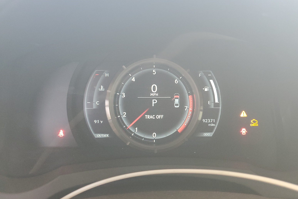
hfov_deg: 65.5
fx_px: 232
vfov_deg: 46.4
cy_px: 99
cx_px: 154
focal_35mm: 28
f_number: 1.5
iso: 230
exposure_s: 1/60.2
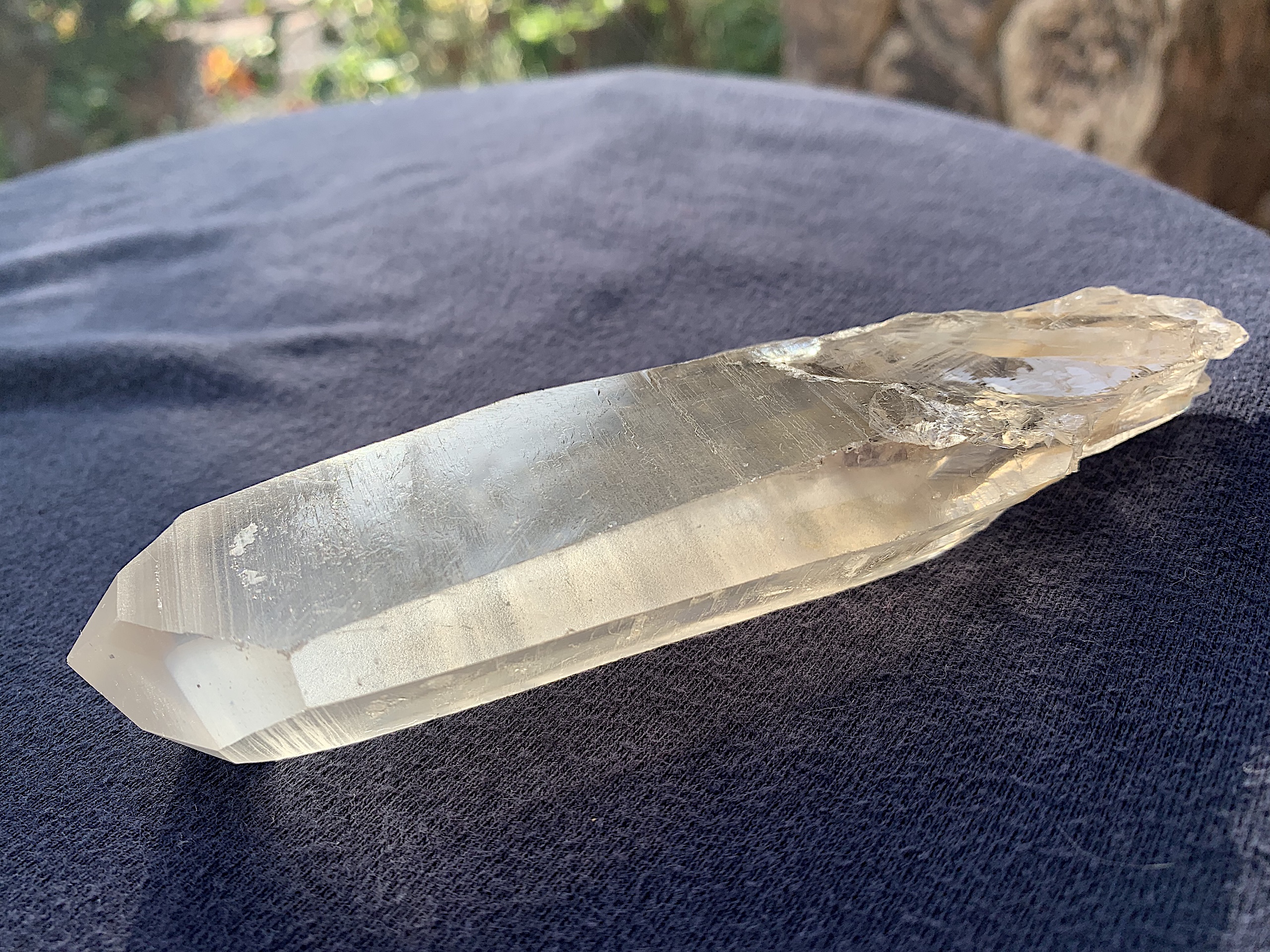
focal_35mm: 26
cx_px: 635
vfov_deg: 53.1
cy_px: 476
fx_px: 954
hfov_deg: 67.3
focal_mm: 4.25
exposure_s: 1/267
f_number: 1.8
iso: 25
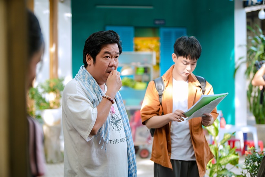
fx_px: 552
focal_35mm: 75
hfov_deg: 27.0
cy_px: 88
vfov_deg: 18.2
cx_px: 132
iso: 640
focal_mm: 75
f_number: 2.8
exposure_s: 1/250
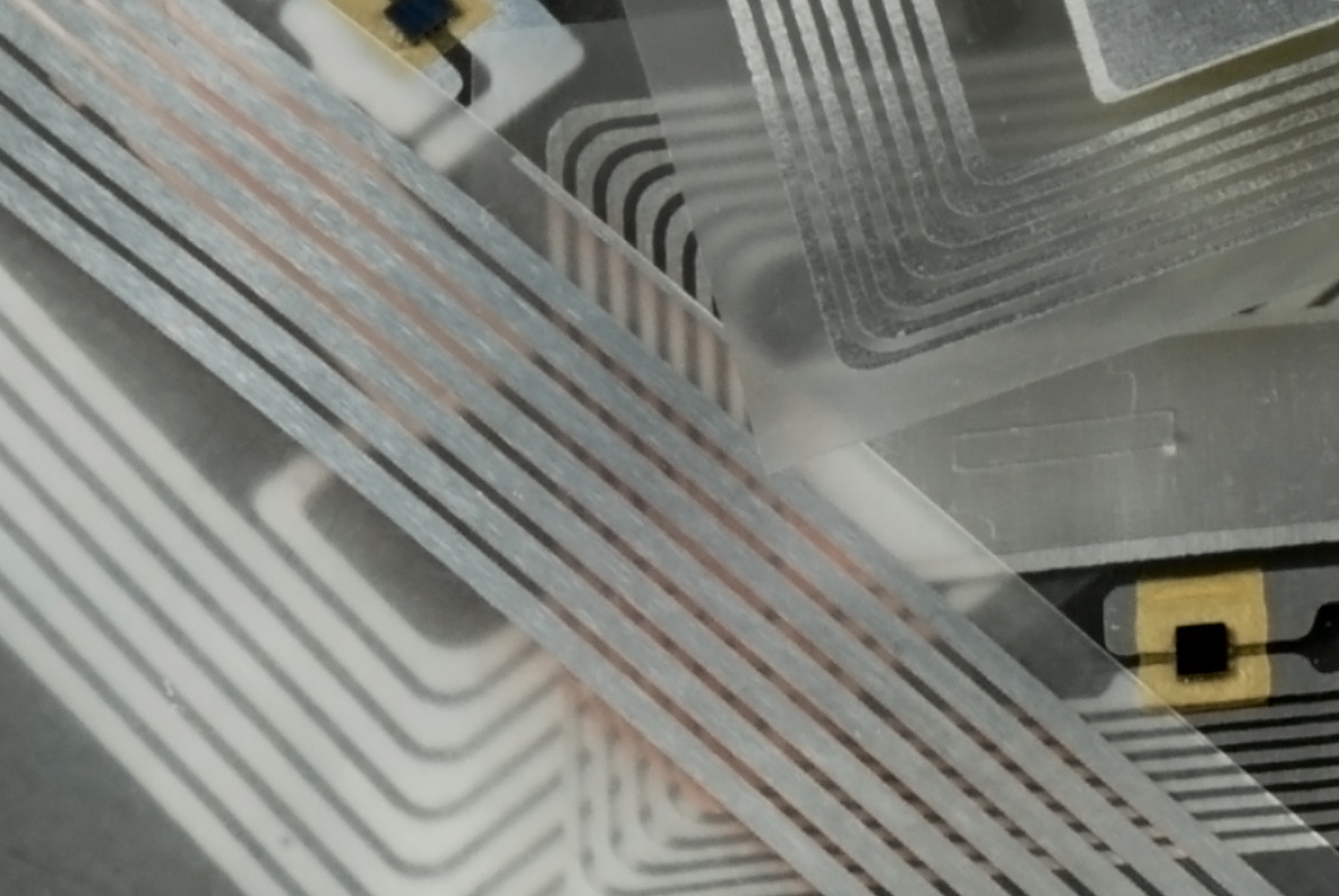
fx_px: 16460
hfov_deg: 4.7
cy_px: 575
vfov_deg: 3.1
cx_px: 765
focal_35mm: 442
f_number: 45
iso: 100
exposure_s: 1.5
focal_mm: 90
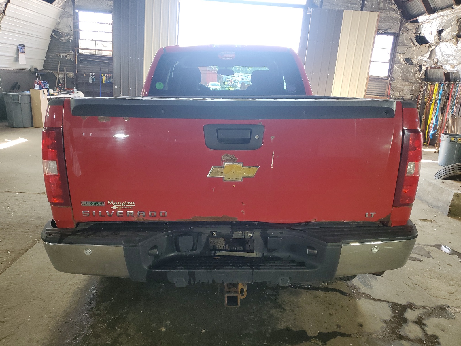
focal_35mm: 26
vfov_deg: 53.1
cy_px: 173
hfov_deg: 67.3
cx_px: 230
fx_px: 346
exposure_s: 1/120
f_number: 1.5
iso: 87
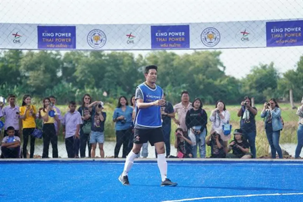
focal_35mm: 166
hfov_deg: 12.4
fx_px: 1396
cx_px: 152
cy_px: 101
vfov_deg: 8.3
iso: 400
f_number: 5.6
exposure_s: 1/1000
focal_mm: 166
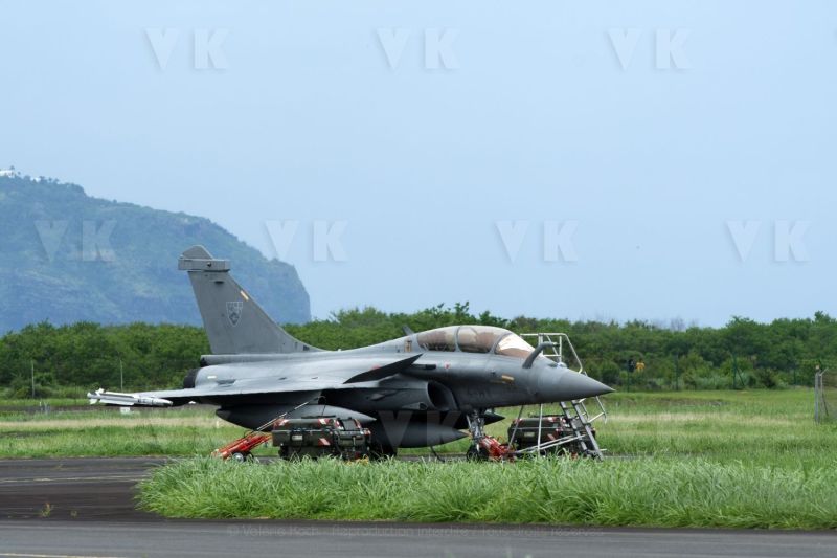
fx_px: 6973
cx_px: 418
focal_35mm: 300
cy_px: 279
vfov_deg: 4.6
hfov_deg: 6.9
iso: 500
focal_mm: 200
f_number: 8
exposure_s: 1/4000
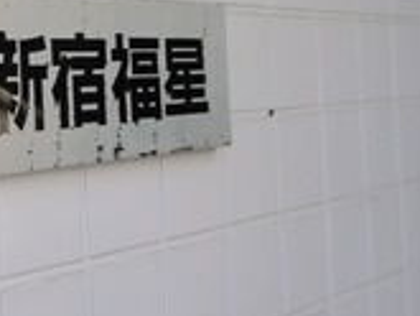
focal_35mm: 51
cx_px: -262
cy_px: 71
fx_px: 619
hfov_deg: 24.8
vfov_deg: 28.1
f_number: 6.3
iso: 640
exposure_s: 1/200
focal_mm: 7
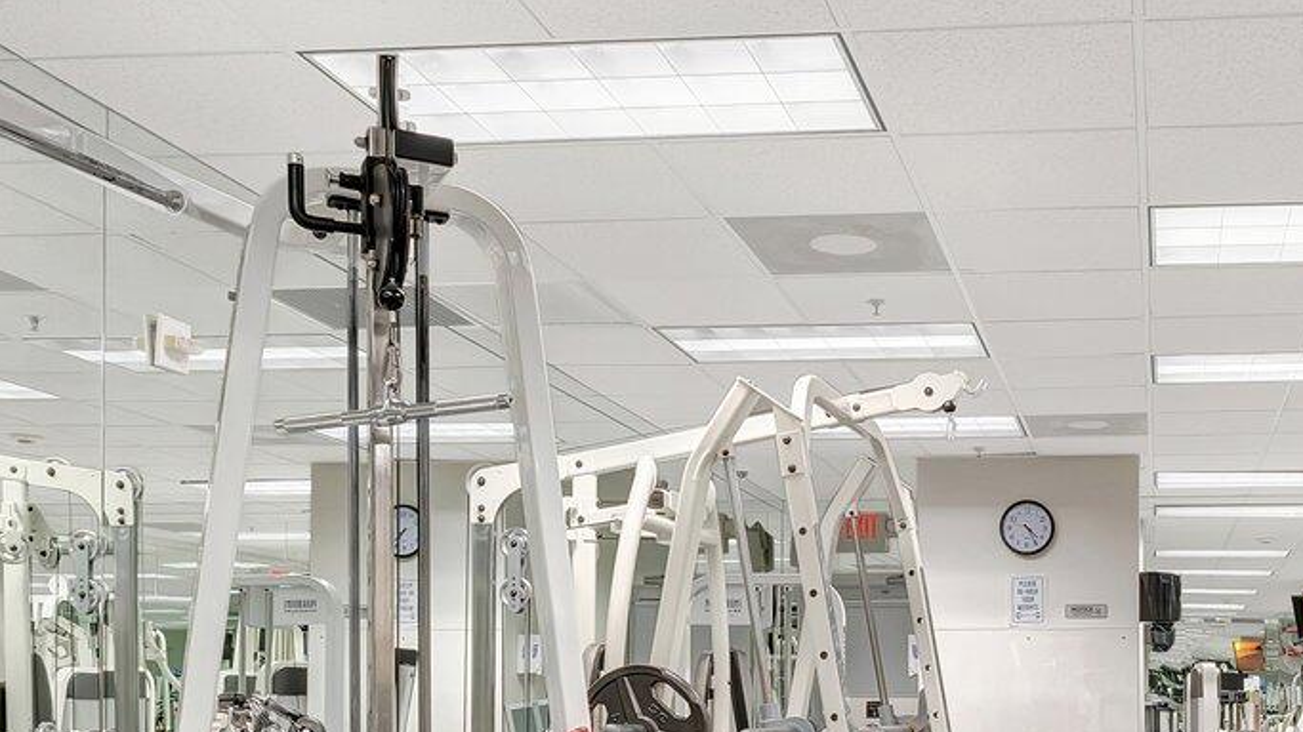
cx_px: 1023
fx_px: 1618
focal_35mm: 47
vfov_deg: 24.5
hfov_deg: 42.1
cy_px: 701
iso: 320
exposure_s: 1
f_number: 9
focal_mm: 14.9
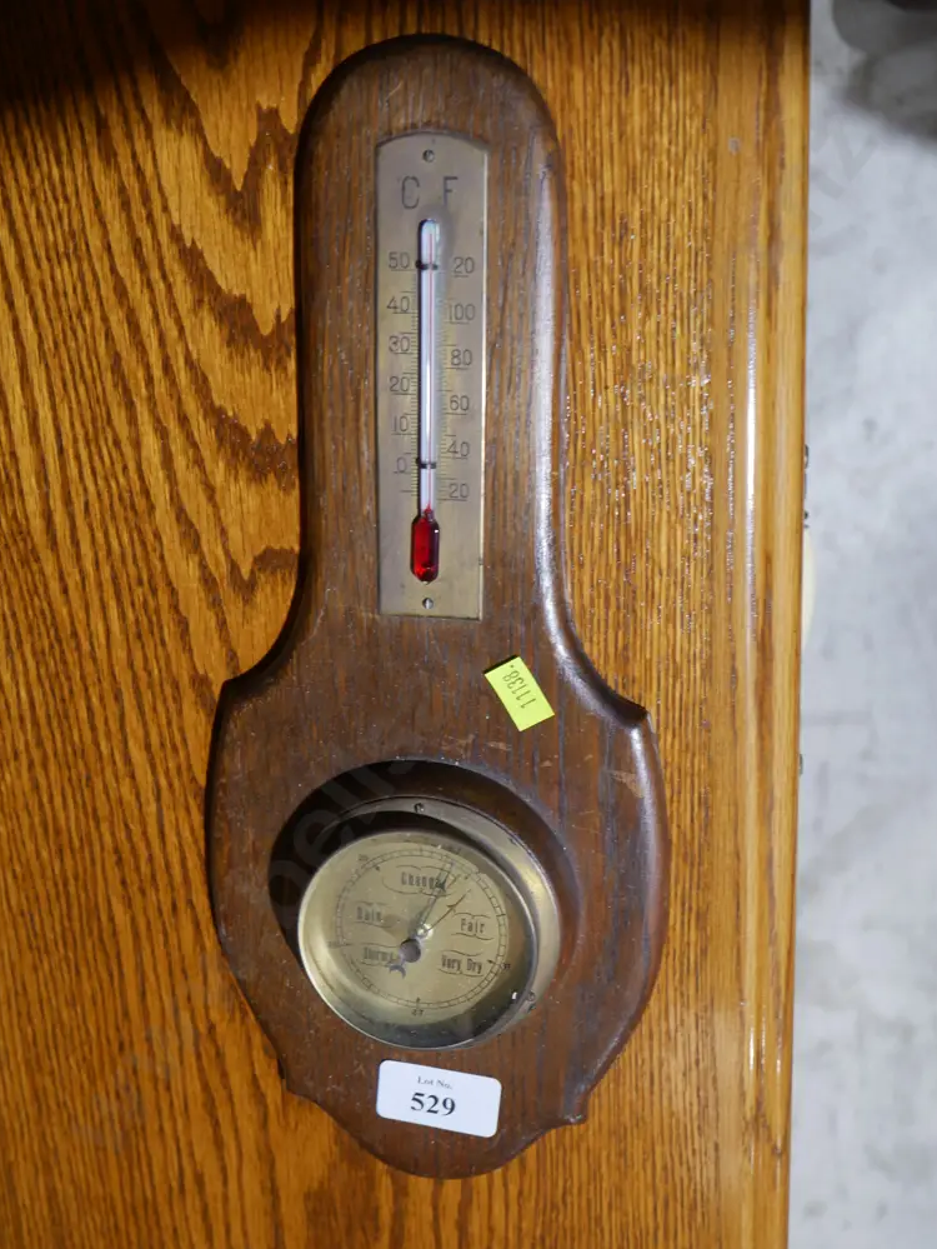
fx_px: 1479
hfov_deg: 35.2
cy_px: 639
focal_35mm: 41
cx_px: 472
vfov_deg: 45.8
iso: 640
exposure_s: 1/60
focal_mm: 20
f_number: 4.4
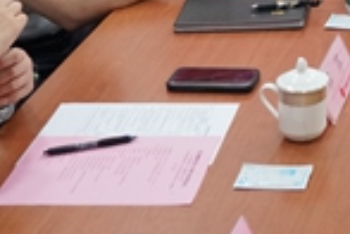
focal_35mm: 131
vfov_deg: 9.5
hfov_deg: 14.5
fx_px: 1274
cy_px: -295
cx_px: 545
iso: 5000
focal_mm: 24
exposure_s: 1/160
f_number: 4
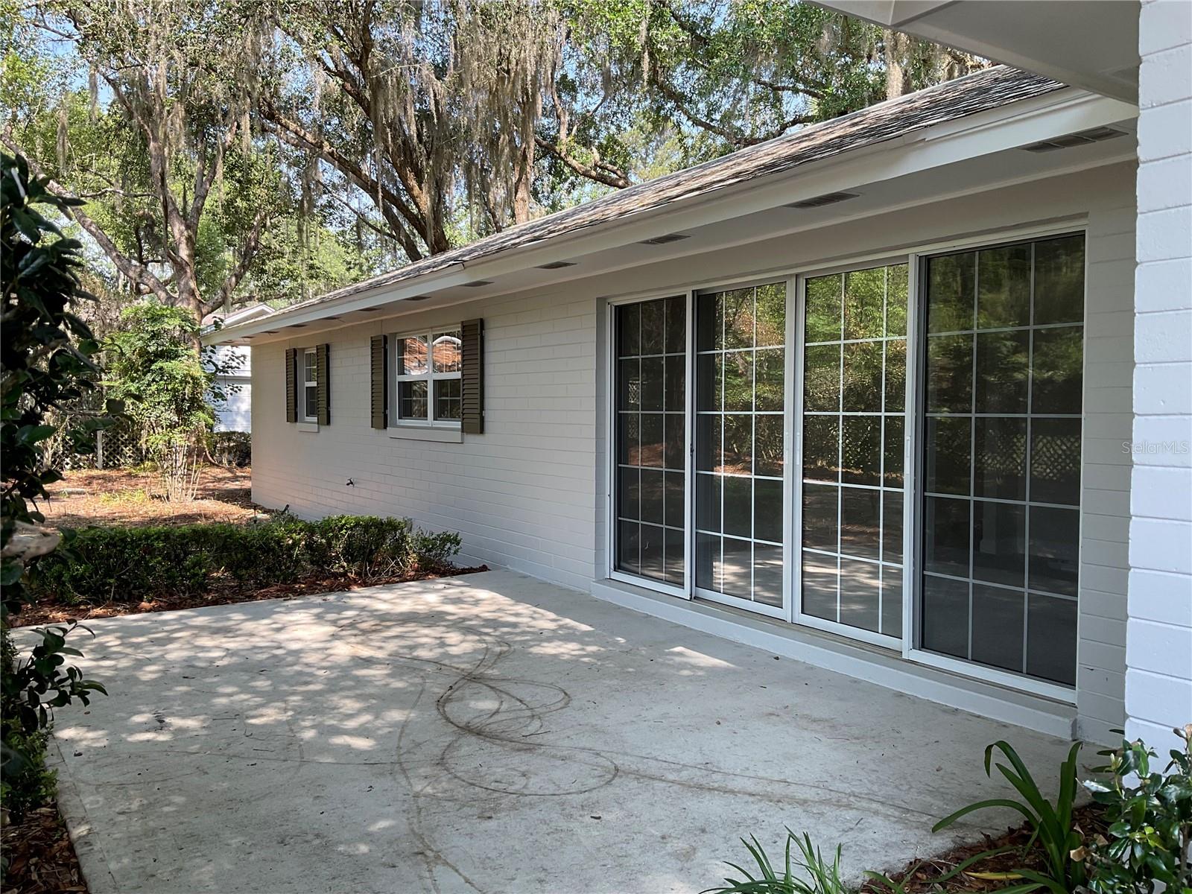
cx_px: 596
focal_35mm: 29
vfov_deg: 48.2
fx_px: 999
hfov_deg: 61.7
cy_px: 447
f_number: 1.8
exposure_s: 1/180
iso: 16
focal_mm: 3
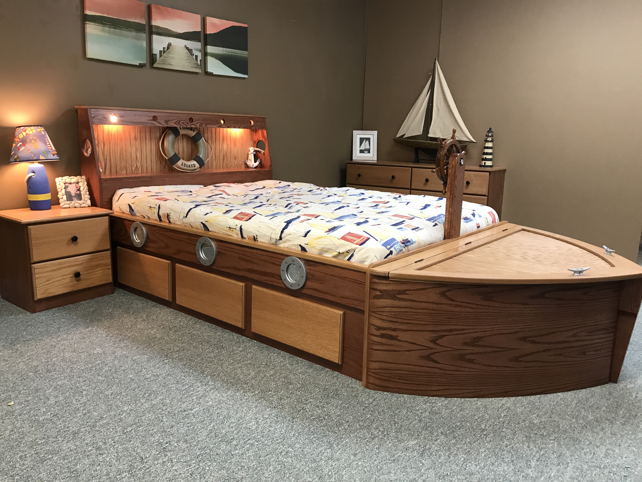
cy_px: 241
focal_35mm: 28
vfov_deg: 49.7
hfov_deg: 63.4
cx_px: 321
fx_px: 519
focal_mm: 3.99
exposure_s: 1/17
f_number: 1.8
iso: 40
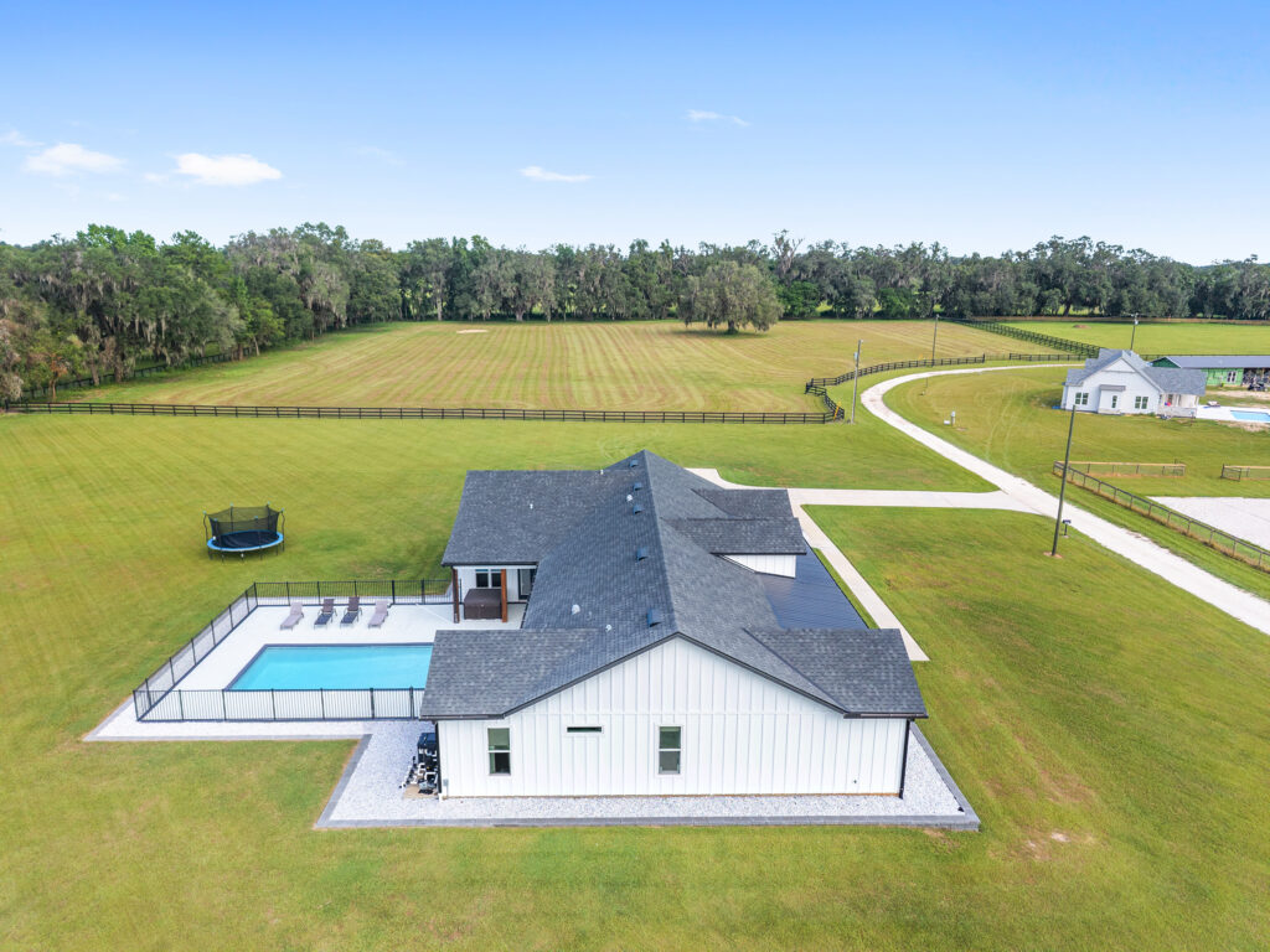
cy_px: 476
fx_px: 881
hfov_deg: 71.6
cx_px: 635
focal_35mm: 24
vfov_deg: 56.8
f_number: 1.8
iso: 170
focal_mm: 8.67
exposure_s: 1/2000
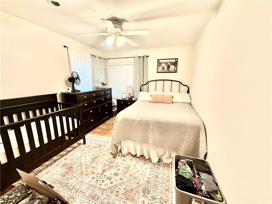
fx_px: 110
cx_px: 136
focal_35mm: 14
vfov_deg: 85.7
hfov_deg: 102.1
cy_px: 102
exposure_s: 1/60
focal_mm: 2.22
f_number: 2.2
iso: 320
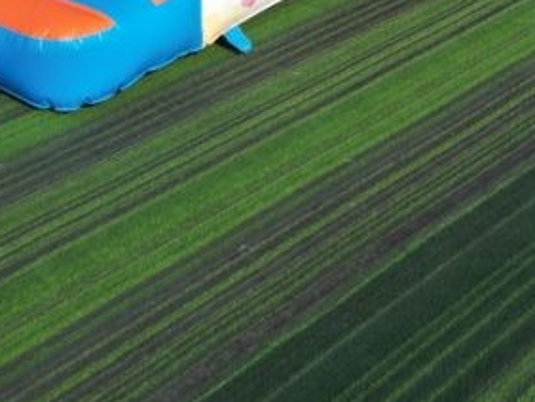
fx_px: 1346
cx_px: 156
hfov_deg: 22.3
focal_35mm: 87
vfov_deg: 15.0
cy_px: -292
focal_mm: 6.72
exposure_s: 1/3200
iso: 130
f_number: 1.7
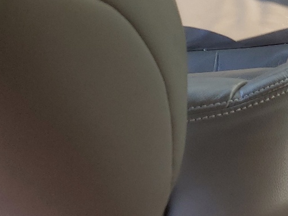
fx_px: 682
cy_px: -87
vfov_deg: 16.7
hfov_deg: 20.6
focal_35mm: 82
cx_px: 425
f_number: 1.5
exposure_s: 1/238
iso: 50
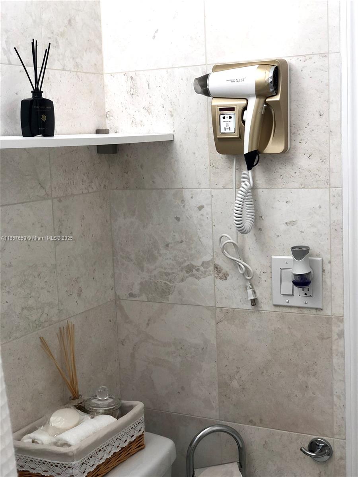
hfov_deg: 28.0
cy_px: 238
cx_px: 179
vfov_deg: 36.8
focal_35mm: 52
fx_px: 717
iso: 20
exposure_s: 1/60
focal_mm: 6
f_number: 2.4
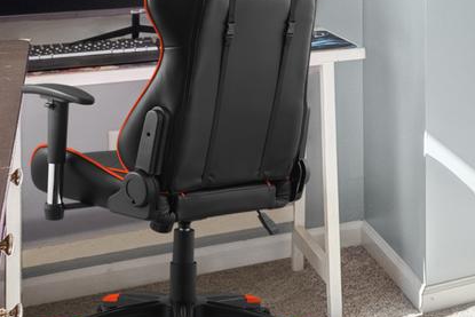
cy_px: -96
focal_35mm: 79
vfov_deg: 16.4
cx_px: 916
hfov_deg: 18.4
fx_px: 1043
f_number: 8
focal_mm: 16
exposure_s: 1/100
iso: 640
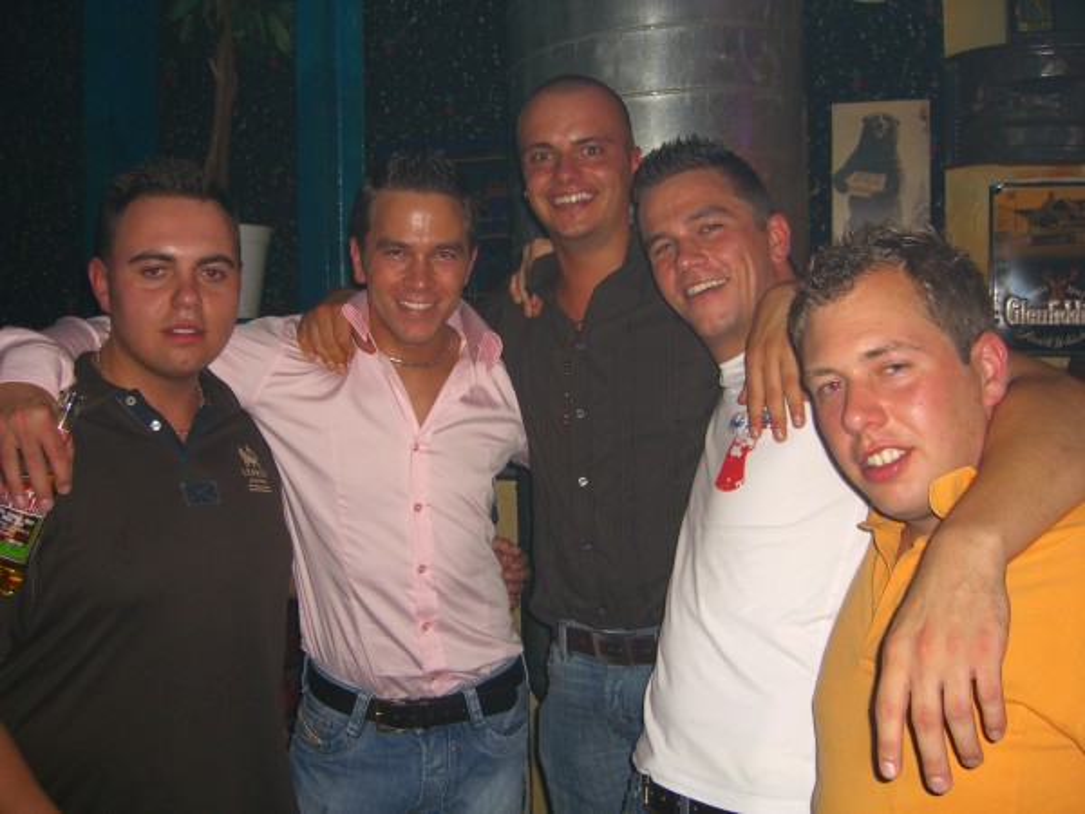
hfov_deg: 49.0
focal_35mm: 38
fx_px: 1191
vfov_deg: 37.7
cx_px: 542
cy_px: 407
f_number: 2.8
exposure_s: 1/60
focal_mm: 7.9
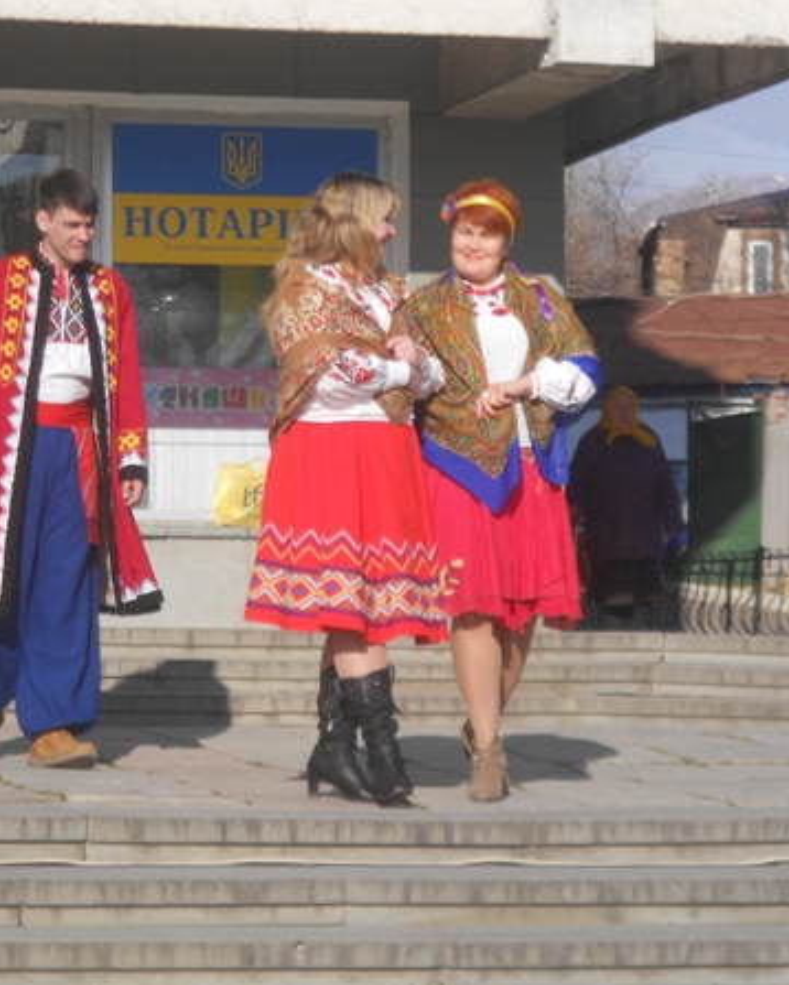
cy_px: 491
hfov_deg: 10.4
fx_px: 4317
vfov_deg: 13.0
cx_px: 201
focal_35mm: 148
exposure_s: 1/400
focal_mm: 20.1
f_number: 6
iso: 80
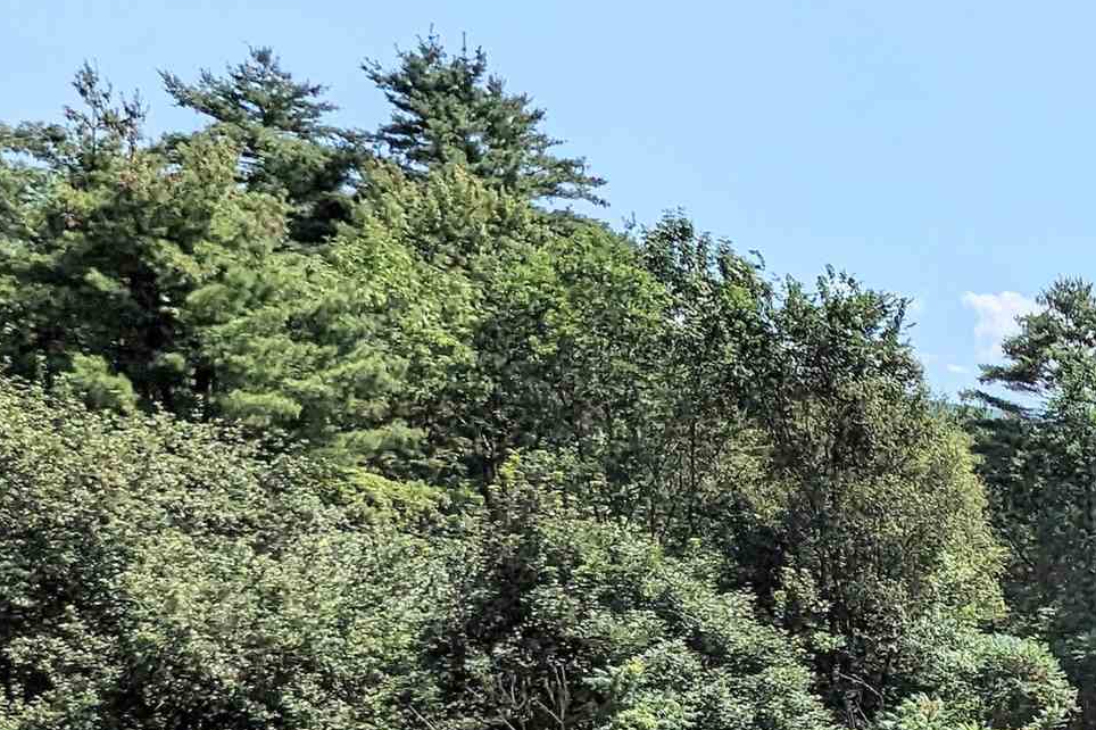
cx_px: 1477
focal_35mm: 43
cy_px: 800
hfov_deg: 32.2
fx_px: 1309
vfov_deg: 28.4
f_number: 2.2
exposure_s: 1/3096
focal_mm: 1.95
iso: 44
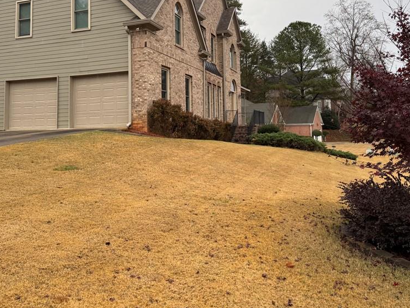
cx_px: 182
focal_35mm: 33
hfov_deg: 55.2
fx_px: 391
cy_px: 100
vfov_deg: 42.3
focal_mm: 6.76
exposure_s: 1/305
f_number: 1.78
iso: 80
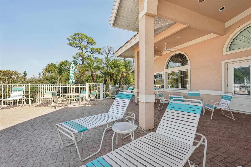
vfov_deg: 73.7
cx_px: 126
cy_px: 84
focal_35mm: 16
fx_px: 112
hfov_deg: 96.7
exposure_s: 1/640
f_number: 8
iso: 400
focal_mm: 16
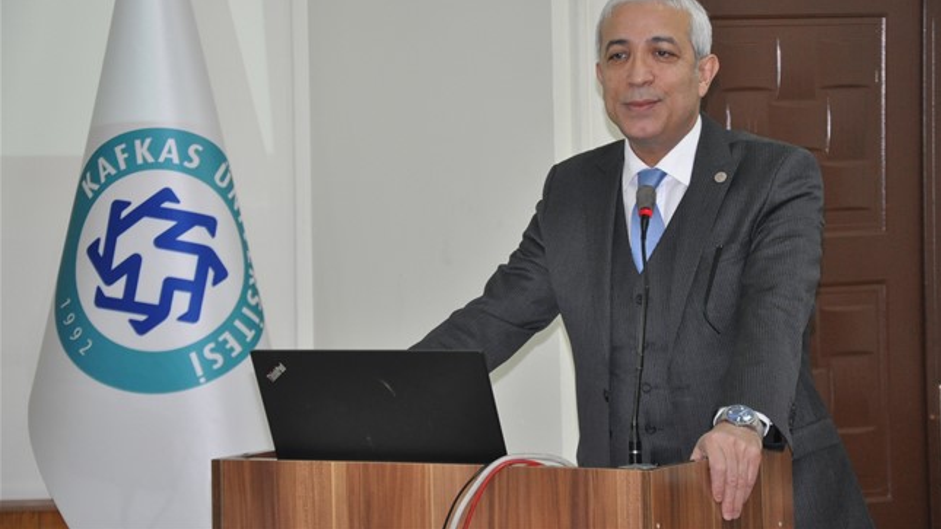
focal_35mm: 135
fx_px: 3357
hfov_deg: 16.0
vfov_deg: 9.0
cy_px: 216
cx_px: 473
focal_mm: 85
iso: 1250
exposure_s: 1/60
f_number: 5.6
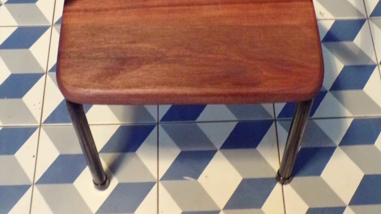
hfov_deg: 38.5
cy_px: -6
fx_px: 546
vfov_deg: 21.4
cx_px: 191
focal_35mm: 54
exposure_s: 1/12
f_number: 3.3
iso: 800
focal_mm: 6.6
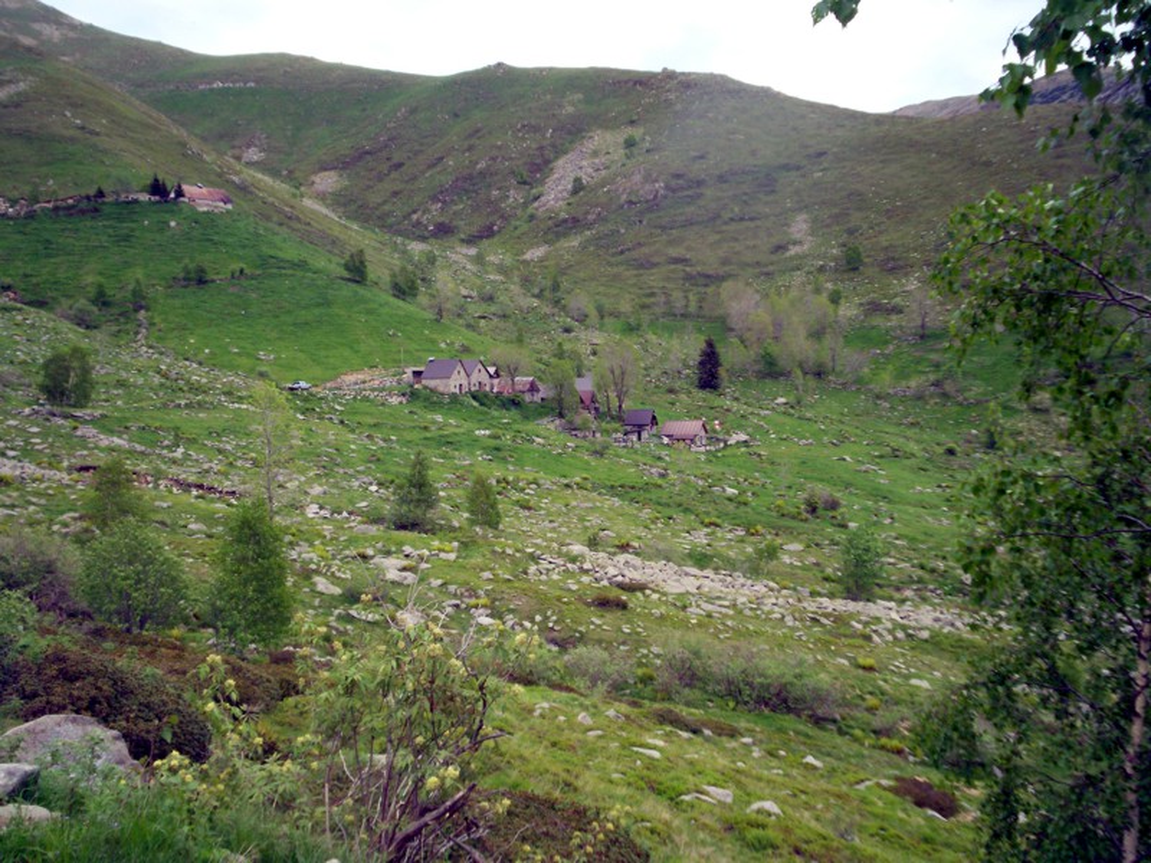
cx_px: 576
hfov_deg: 51.4
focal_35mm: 36
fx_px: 1197
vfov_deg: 39.7
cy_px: 432
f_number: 4.5
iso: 100
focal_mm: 5.9
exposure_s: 1/291
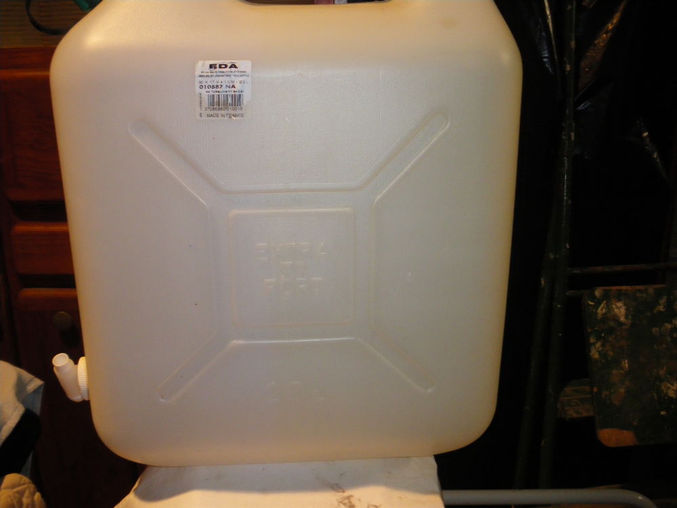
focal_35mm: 36
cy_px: 254
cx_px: 338
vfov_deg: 39.7
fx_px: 704
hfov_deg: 51.4
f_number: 3.5
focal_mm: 6.3
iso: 320
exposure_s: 1/50
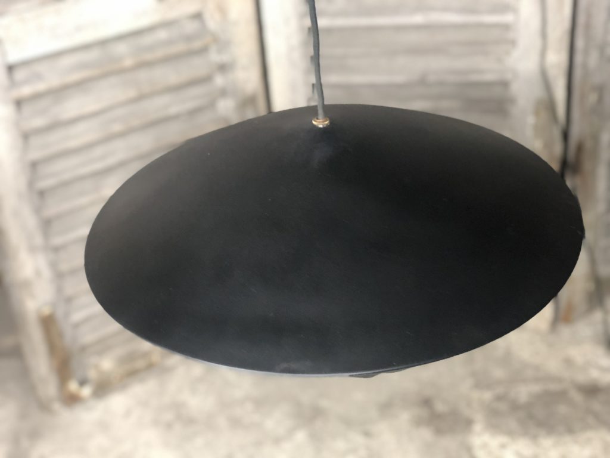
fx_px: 916
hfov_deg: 36.8
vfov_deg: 28.0
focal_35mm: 52
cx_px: 305
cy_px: 229
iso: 160
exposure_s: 1/17
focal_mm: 6
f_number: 2.4
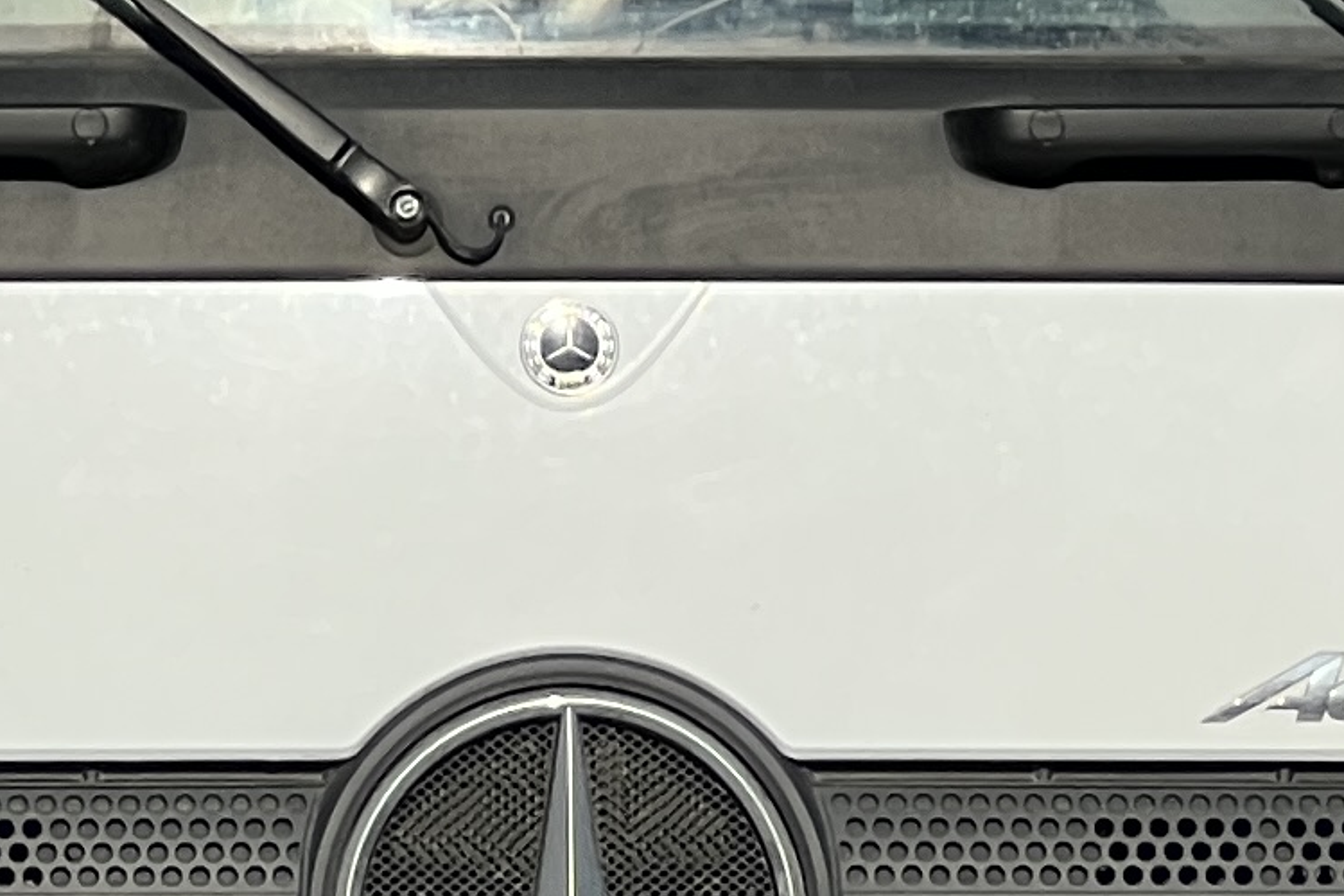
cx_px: 592
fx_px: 16086
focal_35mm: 431
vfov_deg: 3.2
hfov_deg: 4.8
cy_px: 700
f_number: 2.8
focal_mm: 9
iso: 32
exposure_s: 1/1410
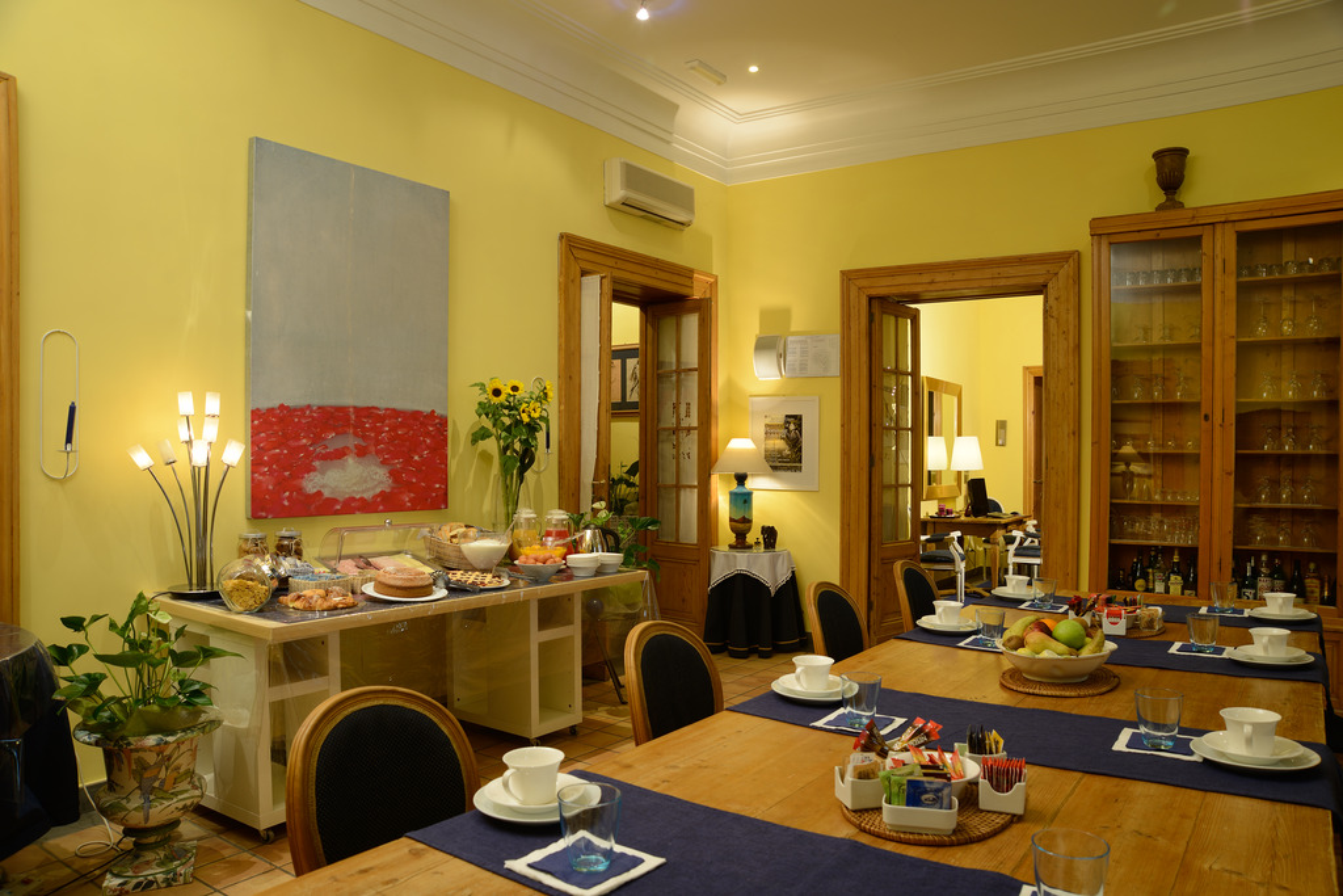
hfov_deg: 73.7
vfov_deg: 53.1
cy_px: 448
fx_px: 895
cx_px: 672
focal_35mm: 24
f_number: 7.1
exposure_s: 1/1.3
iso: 100
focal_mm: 24
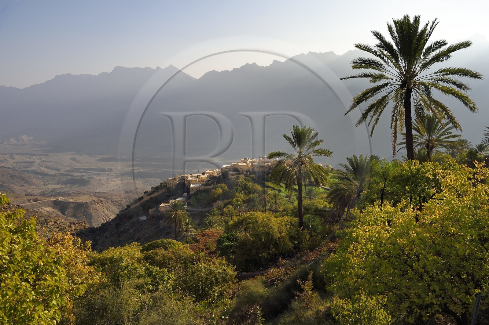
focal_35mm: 29
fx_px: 394
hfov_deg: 63.7
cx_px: 244
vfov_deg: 44.9
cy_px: 162
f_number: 9
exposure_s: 1/640
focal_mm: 29
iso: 200
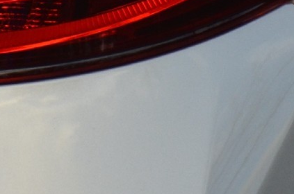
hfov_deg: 1.2
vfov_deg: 0.8
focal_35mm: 1774
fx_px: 14455
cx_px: -76
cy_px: -156
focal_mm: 200
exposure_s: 1/800
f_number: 5.6
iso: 800
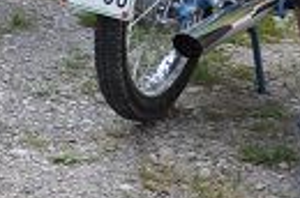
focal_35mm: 231
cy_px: -266
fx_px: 1921
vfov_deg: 5.7
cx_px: -494
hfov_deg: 8.0
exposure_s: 1/200
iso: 200
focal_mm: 25
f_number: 7.1
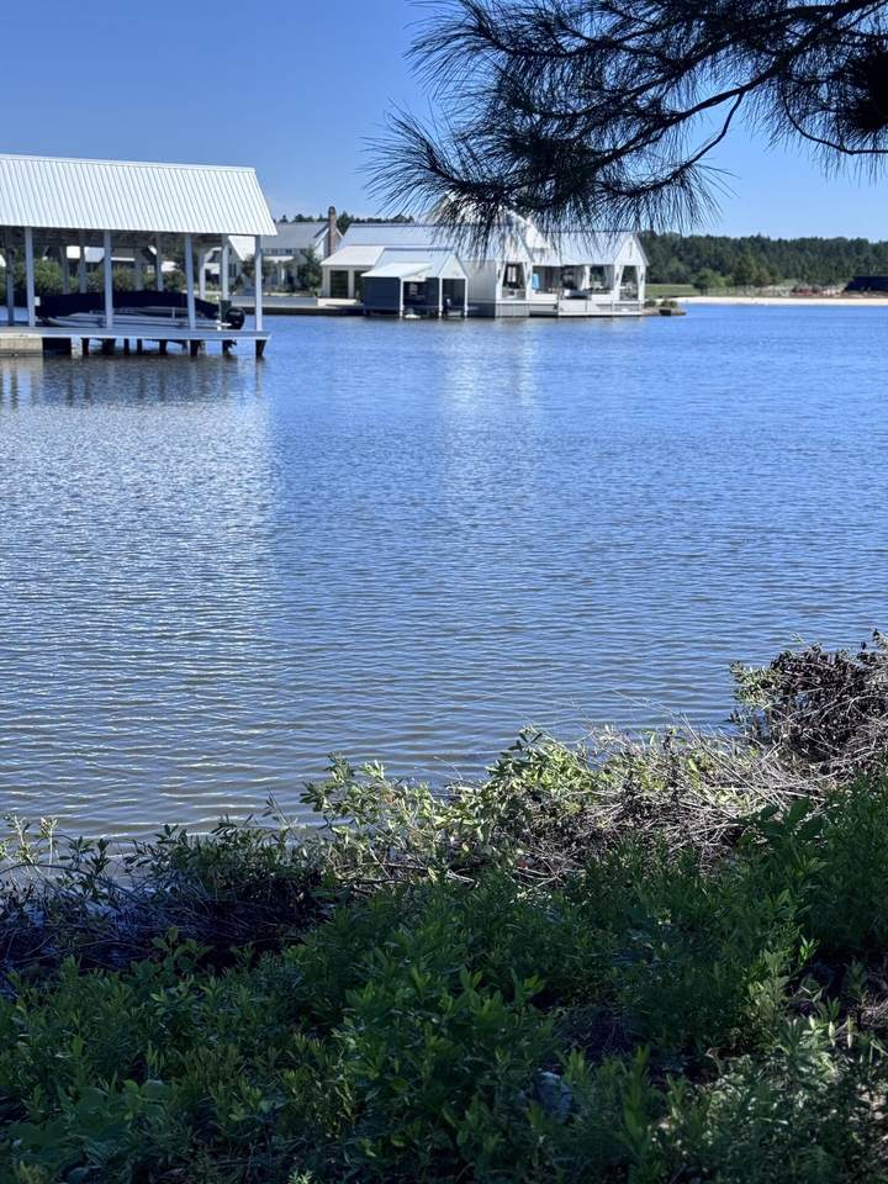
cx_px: 444
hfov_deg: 30.3
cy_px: 592
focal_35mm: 48
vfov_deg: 39.7
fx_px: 1642
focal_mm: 6.76
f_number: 1.78
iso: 64
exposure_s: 1/3817
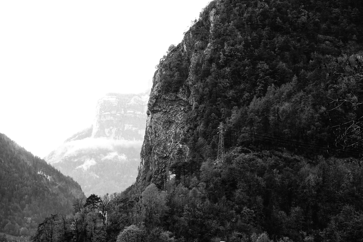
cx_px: 182
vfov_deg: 15.5
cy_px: 121
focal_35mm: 88
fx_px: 887
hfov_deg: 23.1
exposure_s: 1/125
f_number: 4
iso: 400
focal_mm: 32.07
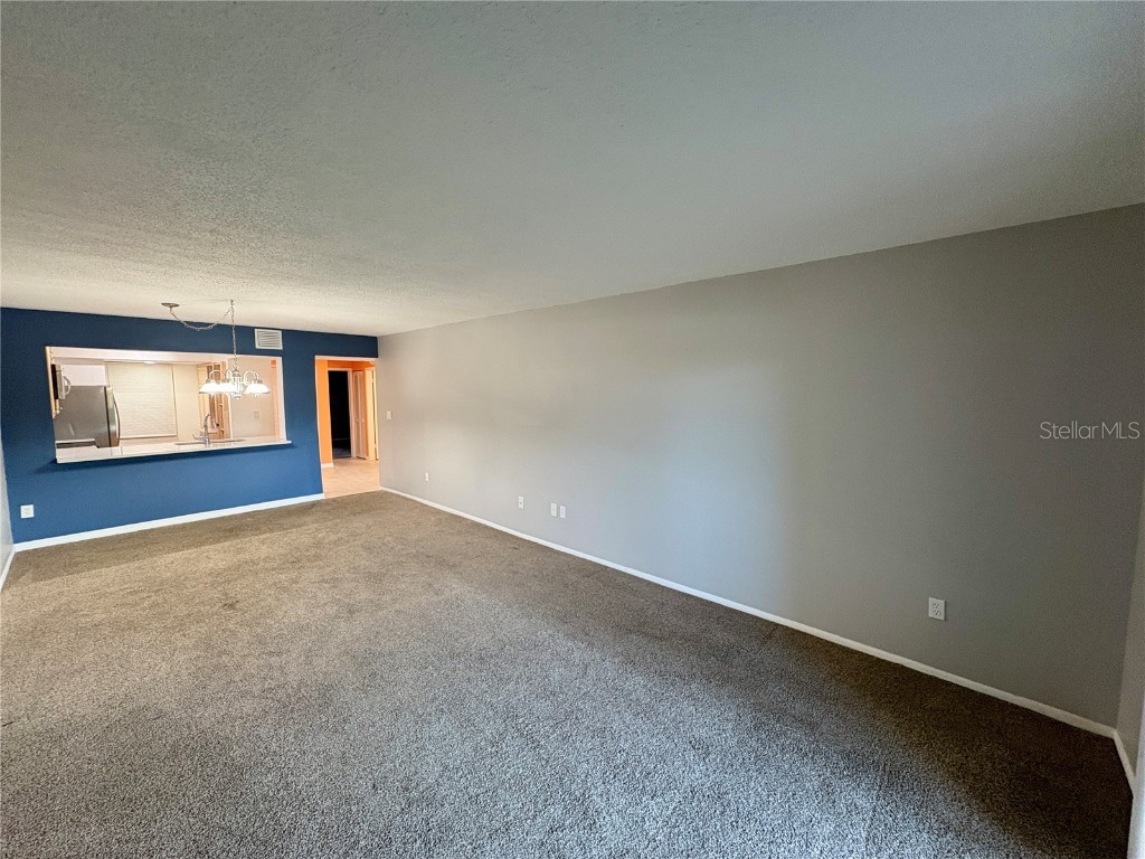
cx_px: 572
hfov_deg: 102.1
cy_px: 430
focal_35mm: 14
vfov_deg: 85.7
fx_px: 463
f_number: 2.2
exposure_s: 1/60
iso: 250
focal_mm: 2.22
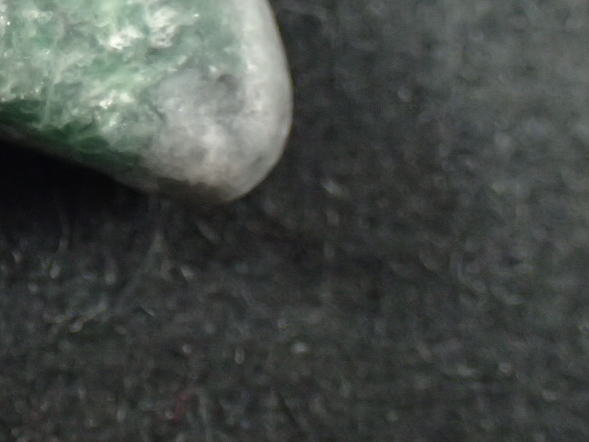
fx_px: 2416
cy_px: -102
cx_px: -112
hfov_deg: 13.5
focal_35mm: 142
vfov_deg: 10.3
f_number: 3.5
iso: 800
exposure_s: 1/125
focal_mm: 10.29
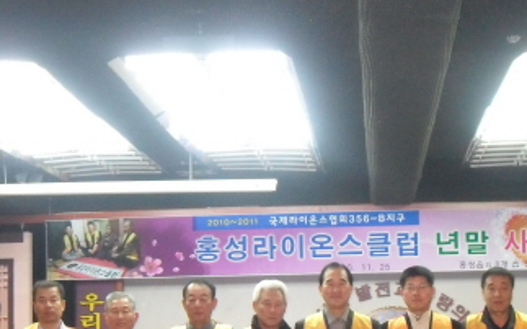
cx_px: 370
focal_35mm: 69
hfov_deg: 29.5
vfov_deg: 18.5
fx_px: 991
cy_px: 313
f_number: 2.8
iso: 400
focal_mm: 6.2
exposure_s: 1/90
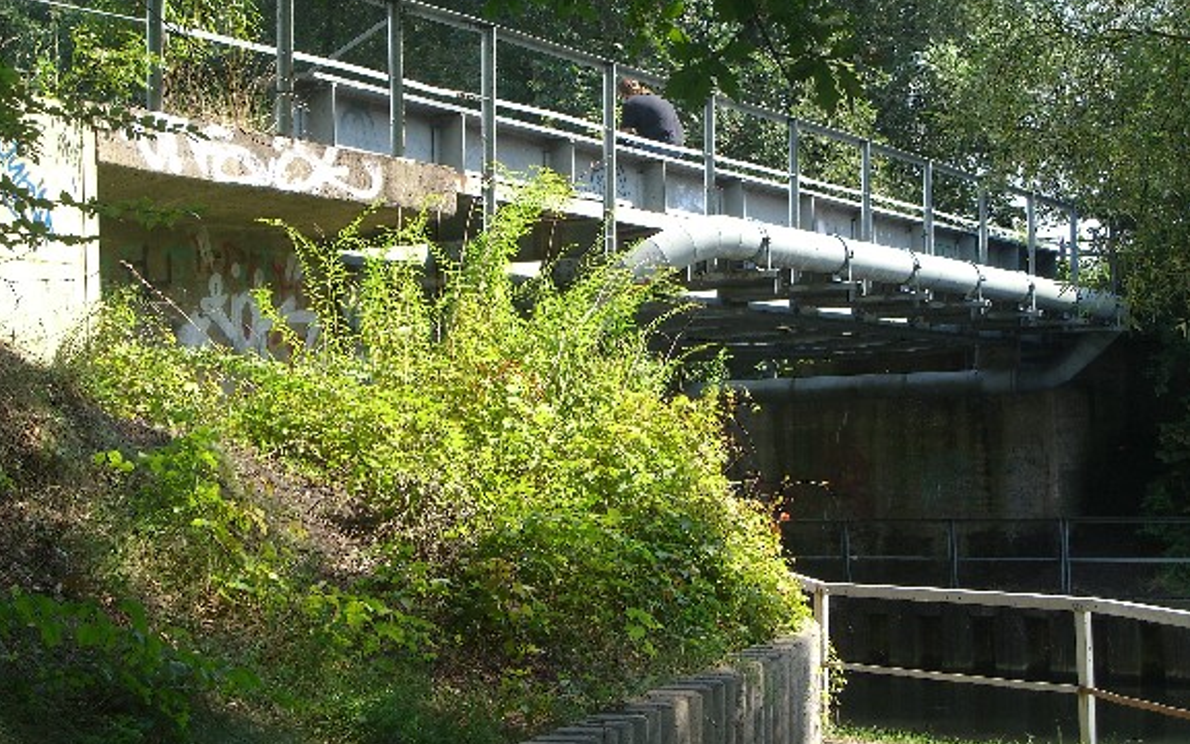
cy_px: 319
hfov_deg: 28.2
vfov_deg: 17.8
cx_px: 598
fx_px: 2367
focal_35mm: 73
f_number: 4
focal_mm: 14.2
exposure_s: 1/200
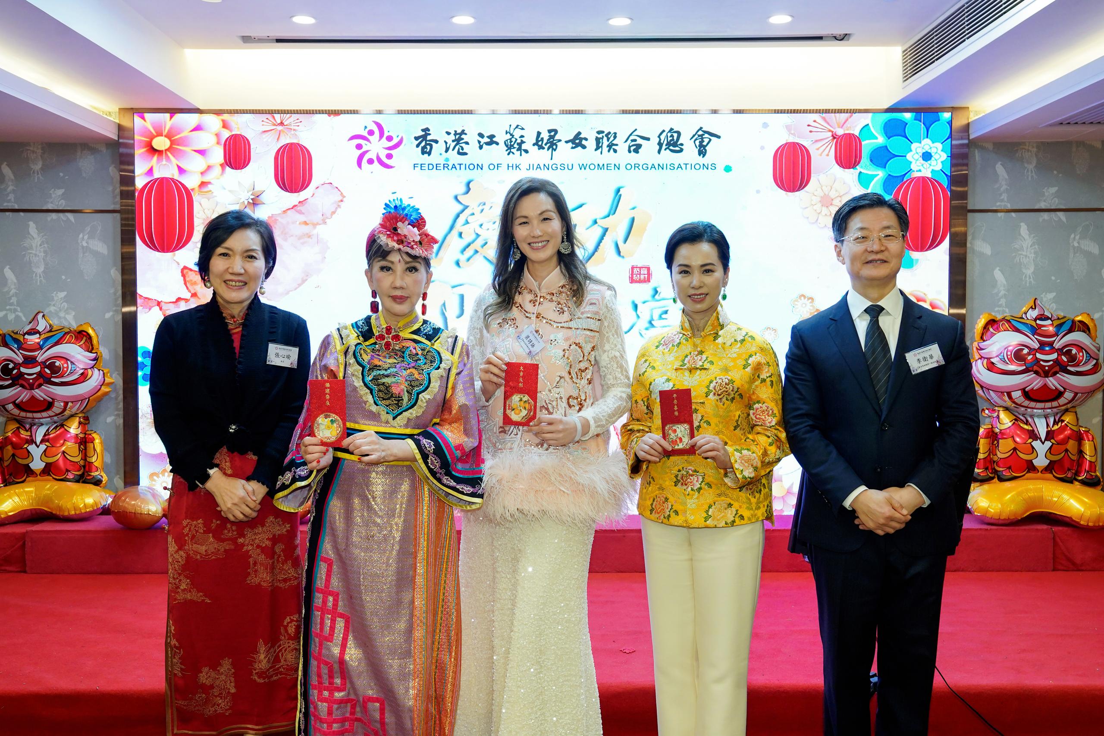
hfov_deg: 54.4
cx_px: 552
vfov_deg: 37.9
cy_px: 368
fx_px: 1073
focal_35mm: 35
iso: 1600
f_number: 5.6
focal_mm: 35
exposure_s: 1/100
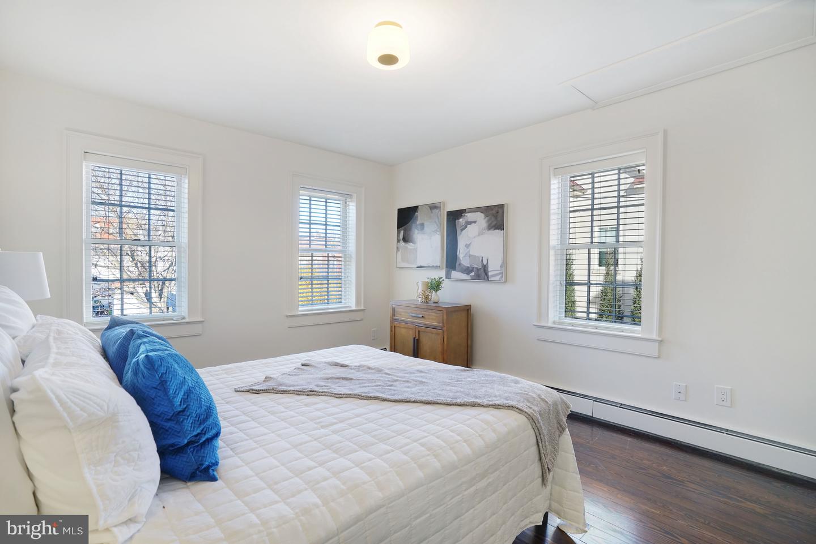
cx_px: 408
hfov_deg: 96.7
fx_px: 363
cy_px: 272
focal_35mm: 16
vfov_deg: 73.8
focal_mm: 16
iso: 1250
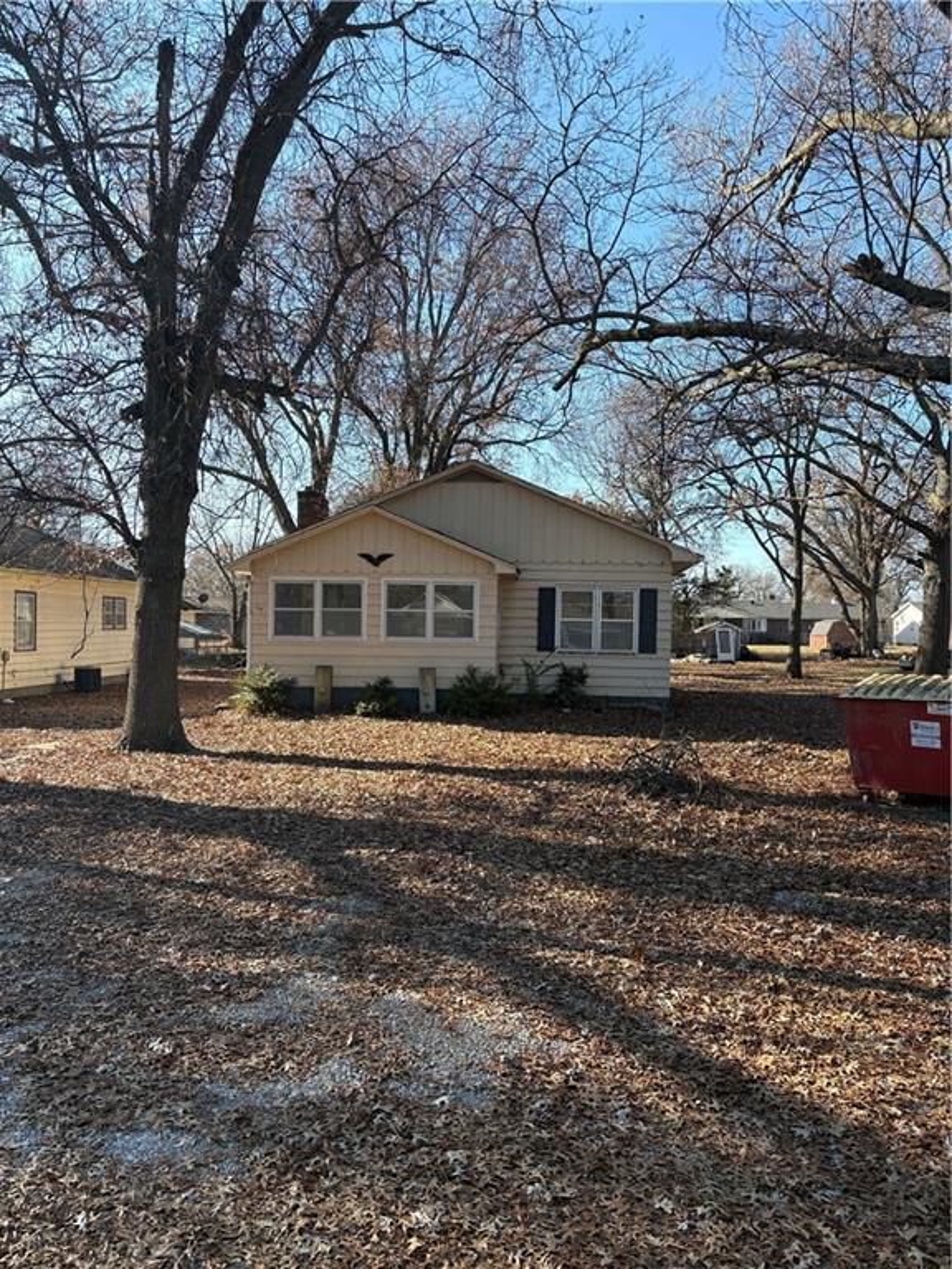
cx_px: 476
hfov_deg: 53.1
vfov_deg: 67.3
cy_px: 634
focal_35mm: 26
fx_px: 953
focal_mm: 5.96
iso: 50
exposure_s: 1/861
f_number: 1.6
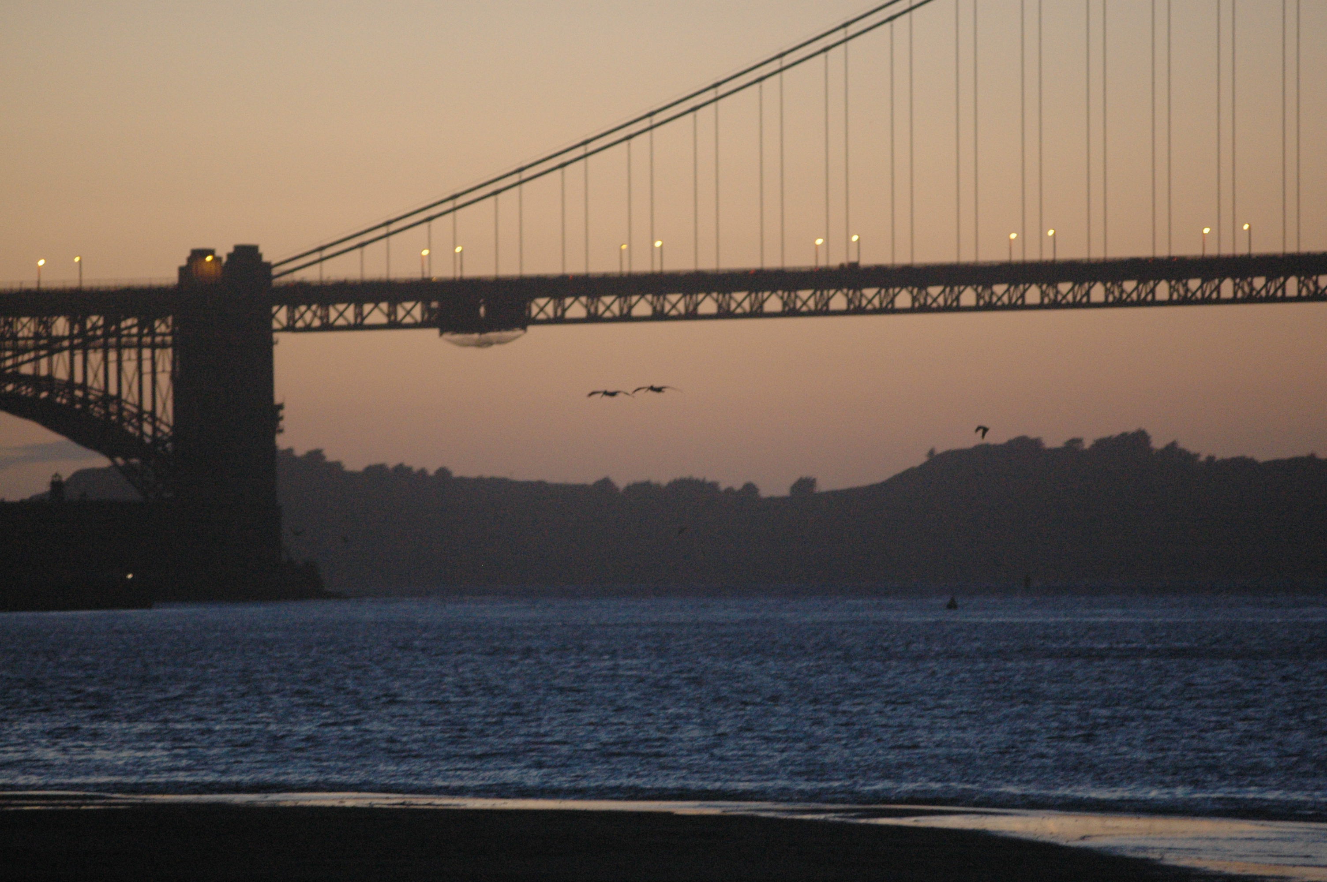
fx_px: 11048
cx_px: 664
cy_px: 441
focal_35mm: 300
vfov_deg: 4.6
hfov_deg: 6.9
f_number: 2.8
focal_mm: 200
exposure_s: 1/60
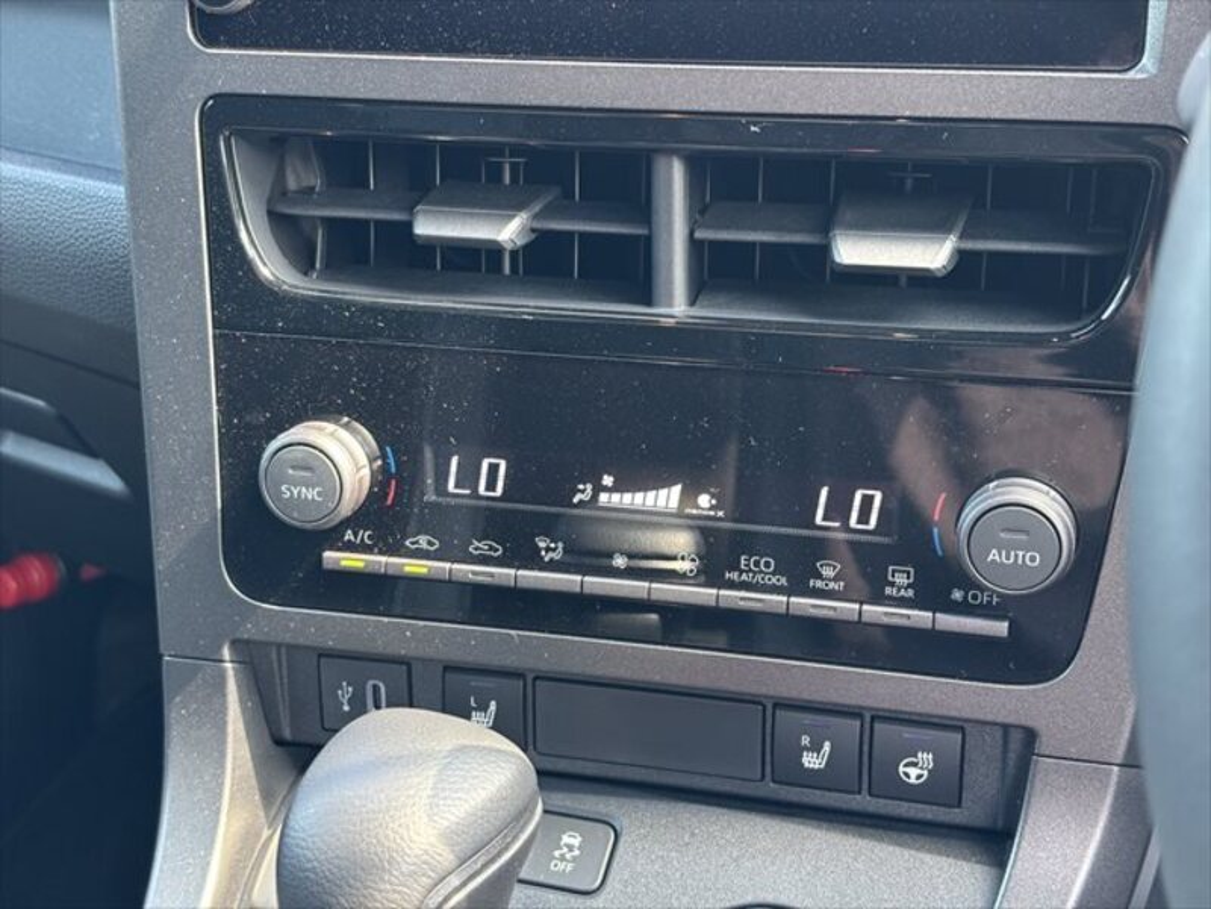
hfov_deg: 36.8
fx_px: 1819
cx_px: 606
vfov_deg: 28.0
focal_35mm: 52
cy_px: 454
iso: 160
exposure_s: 1/45
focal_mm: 5.96
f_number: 1.6
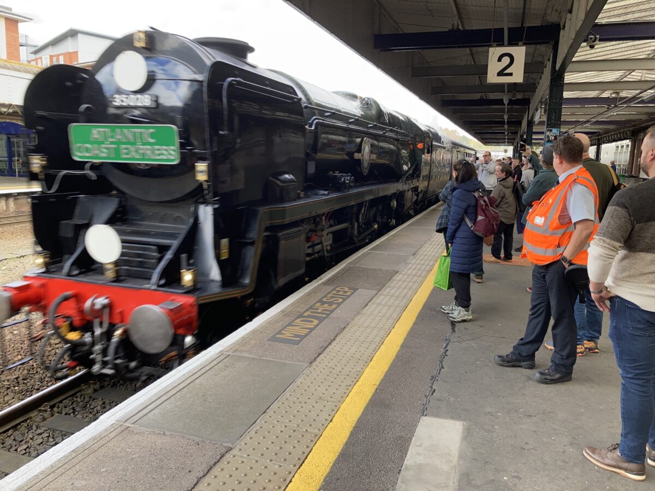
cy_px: 246
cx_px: 328
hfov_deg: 63.4
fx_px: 530
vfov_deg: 49.7
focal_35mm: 28
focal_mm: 3.99
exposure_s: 1/121
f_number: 1.8
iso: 32
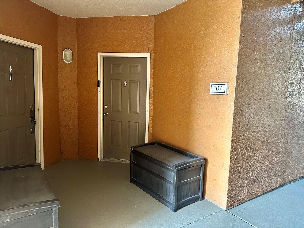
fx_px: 211
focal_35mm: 24
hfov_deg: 71.6
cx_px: 152
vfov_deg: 56.8
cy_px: 114
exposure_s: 1/60
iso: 320
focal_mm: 6.86
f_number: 1.78
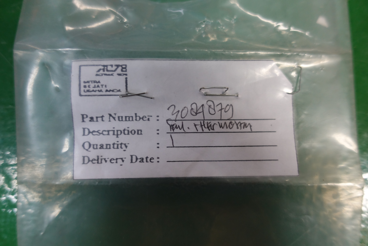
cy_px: 123
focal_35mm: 24
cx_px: 184
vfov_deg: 53.1
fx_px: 245
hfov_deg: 73.7
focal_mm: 8.8
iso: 400
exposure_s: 1/30
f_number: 1.8
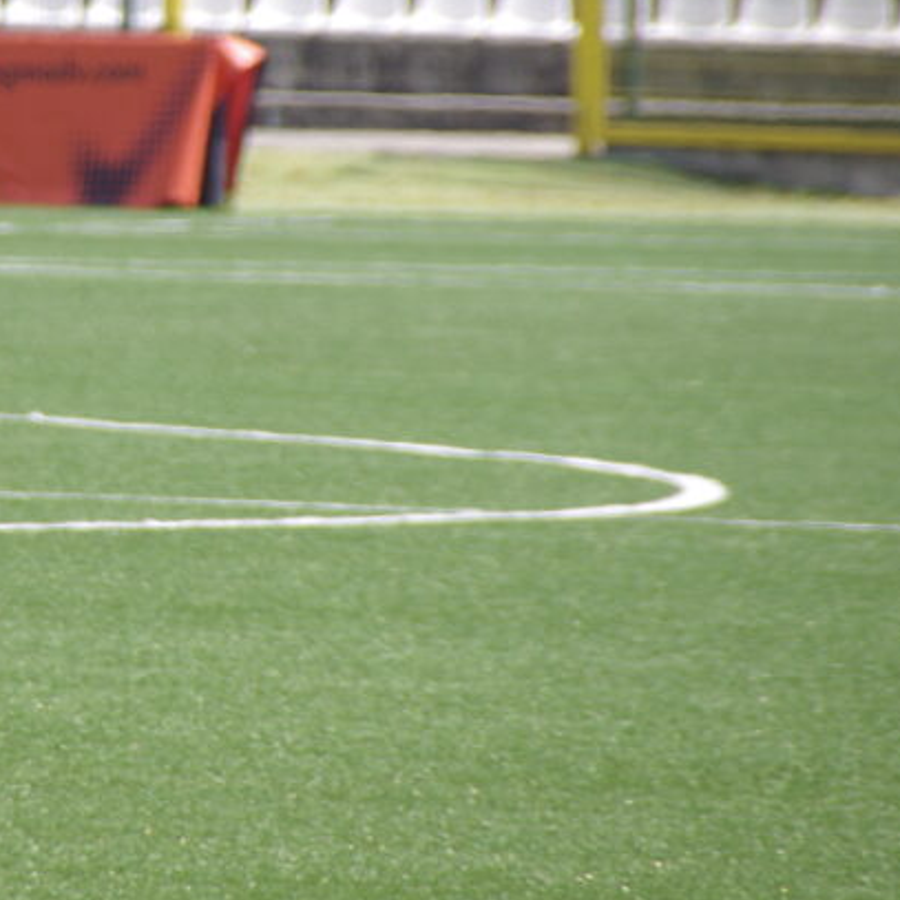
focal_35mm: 801
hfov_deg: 2.2
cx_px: 49
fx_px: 23562
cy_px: 279
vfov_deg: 2.2
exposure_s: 1/400
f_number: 6.3
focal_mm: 250
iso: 200
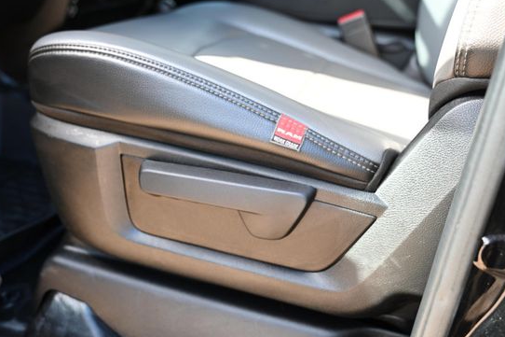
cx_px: 215
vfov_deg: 34.2
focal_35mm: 39
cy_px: 178
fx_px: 547
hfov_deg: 49.4
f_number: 3.2
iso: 500
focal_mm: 33
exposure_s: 1/200
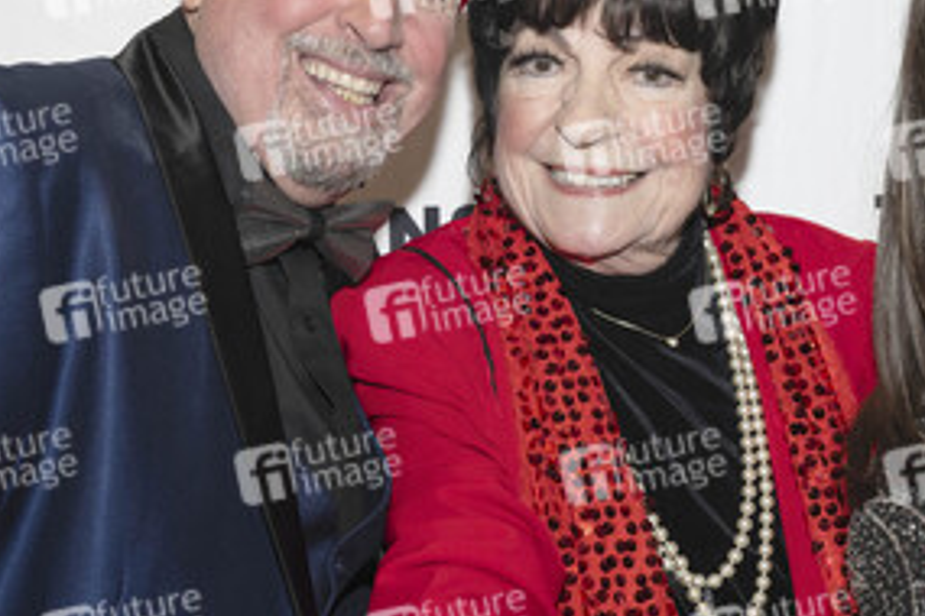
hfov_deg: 25.4
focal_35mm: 79
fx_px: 2030
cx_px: 686
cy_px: 224
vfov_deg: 17.2
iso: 800
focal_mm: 50
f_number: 5.6
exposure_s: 1/200
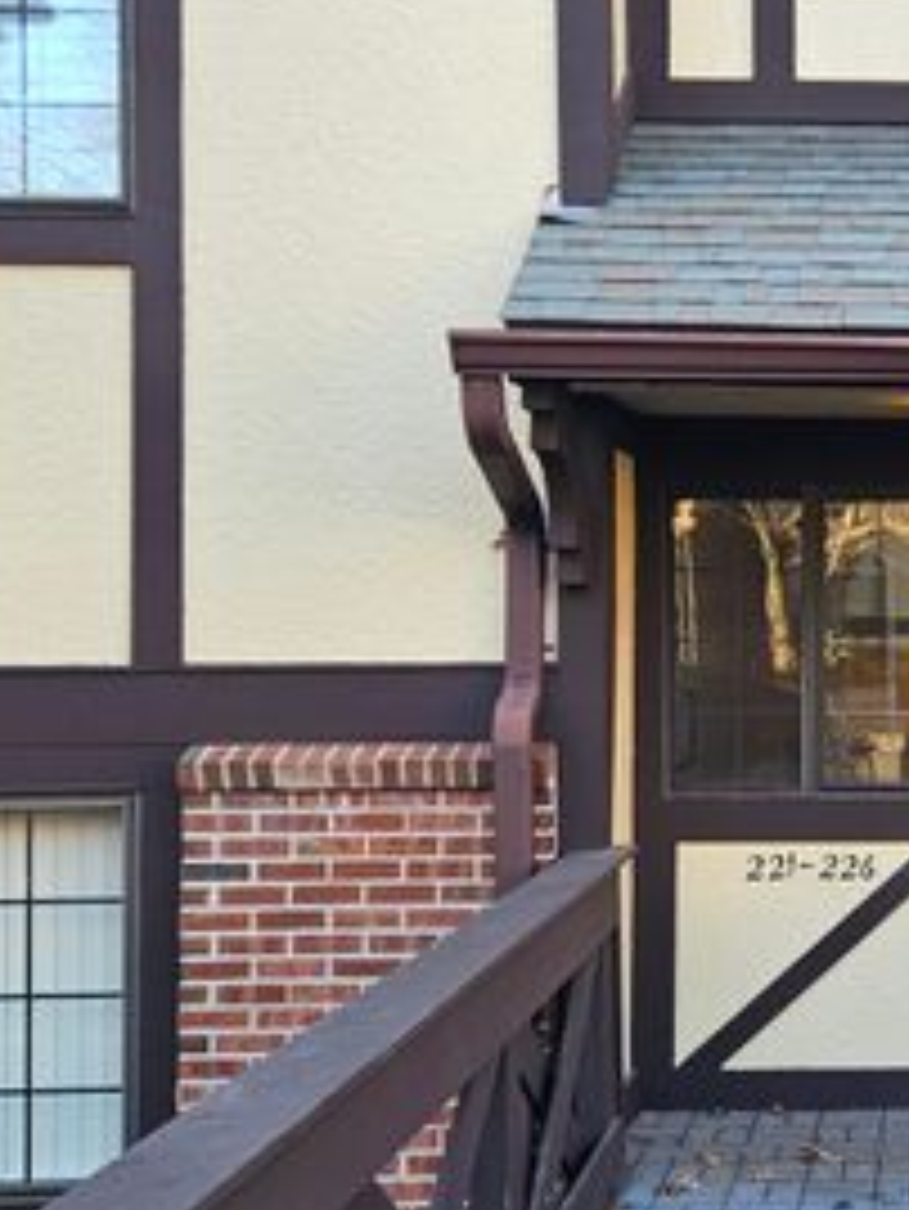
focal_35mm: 57
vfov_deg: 33.8
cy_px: 650
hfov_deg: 24.0
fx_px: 1994
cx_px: 1008
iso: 80
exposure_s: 1/207
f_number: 1.8
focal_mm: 5.4
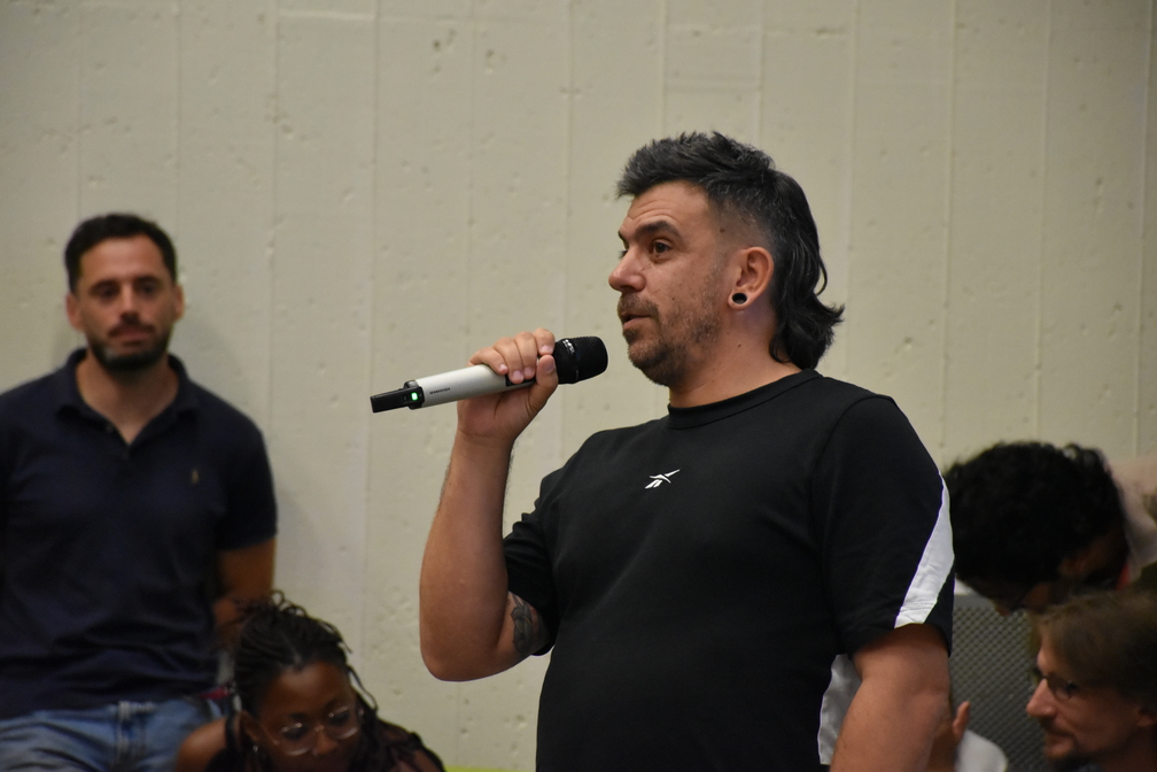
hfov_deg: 9.8
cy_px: 386
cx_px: 578
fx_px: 6749
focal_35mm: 210
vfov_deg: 6.5
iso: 4000
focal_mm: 140
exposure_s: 1/125
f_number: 5.6
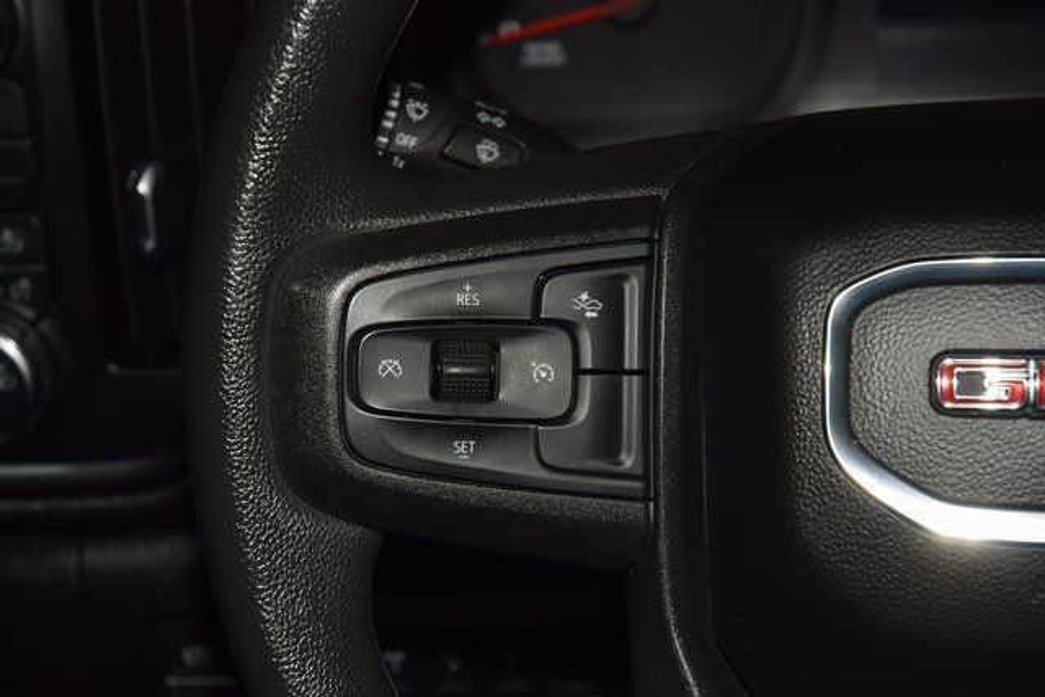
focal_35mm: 105
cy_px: 348
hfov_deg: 19.5
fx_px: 3048
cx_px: 522
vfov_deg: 13.0
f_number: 8
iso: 100
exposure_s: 1/125
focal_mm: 70
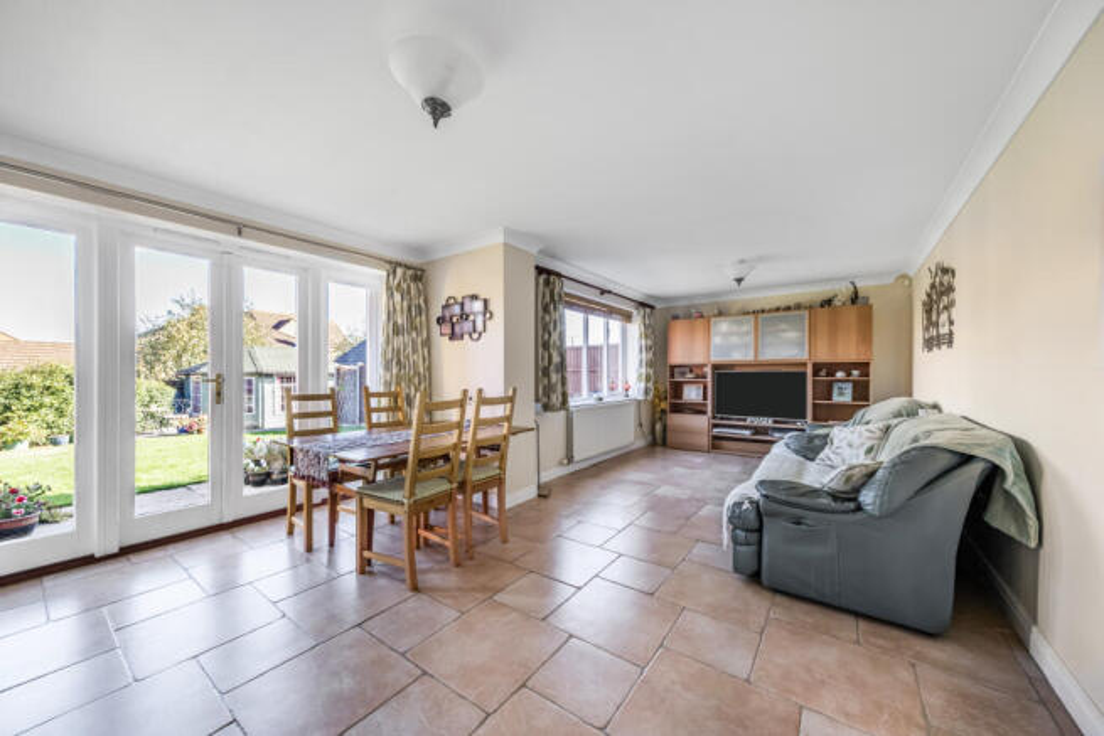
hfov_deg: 108.3
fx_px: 399
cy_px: 368
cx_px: 552
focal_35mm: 13
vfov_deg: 85.5
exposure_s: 1/30
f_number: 8
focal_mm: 8.4
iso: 320
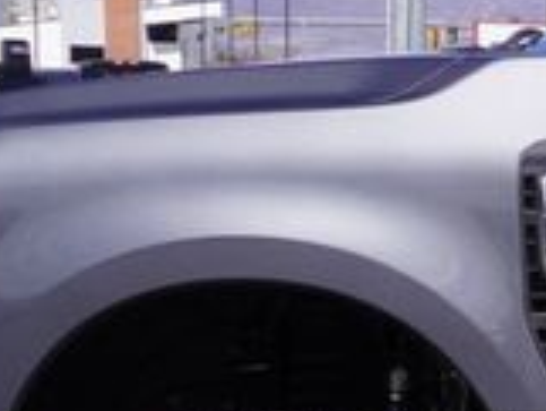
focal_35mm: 193
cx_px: 1414
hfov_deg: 9.0
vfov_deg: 7.6
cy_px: 482
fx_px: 3047
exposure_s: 1/200
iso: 100
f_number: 10
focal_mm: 21
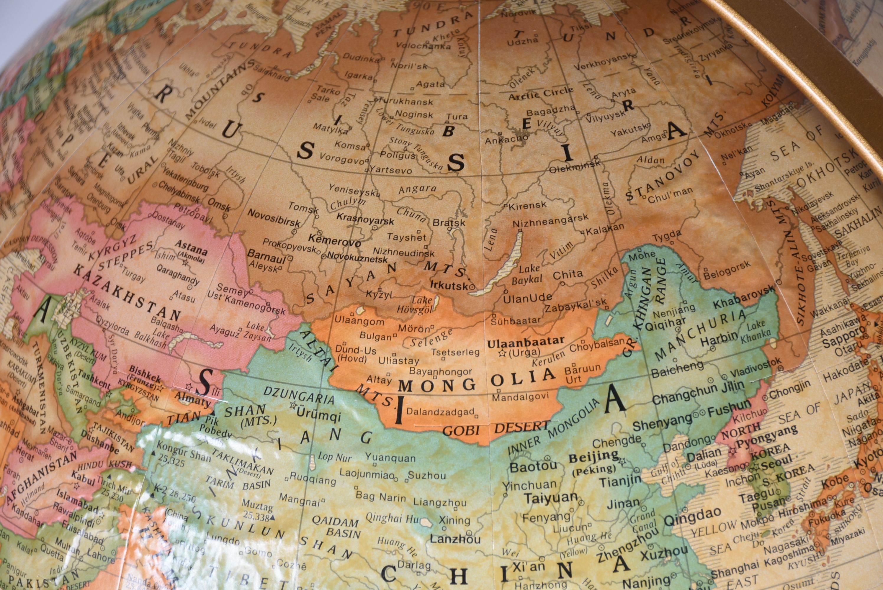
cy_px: 295
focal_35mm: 105
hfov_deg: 19.4
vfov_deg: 13.1
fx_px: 2577
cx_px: 442
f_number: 8
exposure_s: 1/60
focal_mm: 70
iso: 100
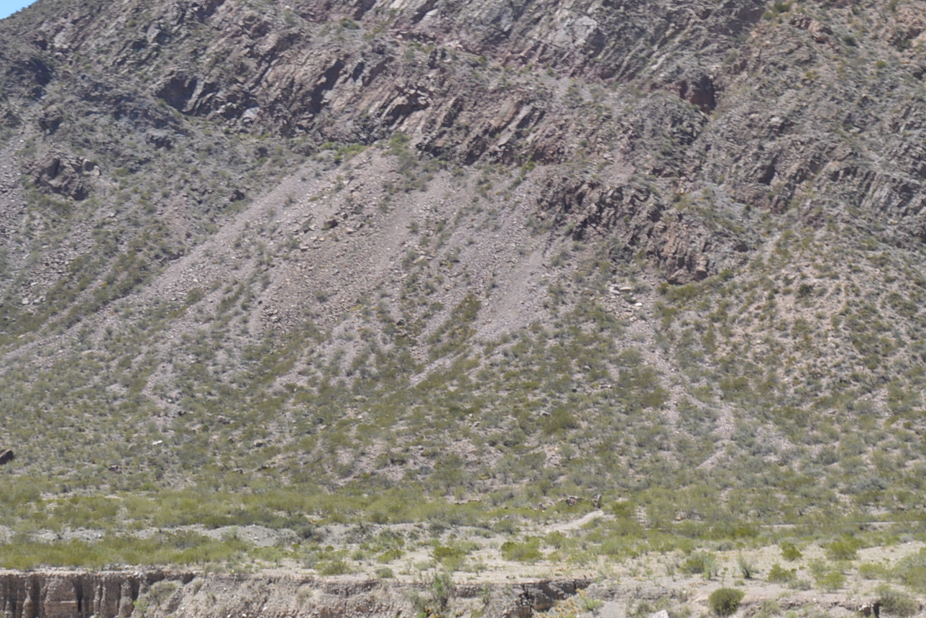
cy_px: 258
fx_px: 1801
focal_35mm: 70
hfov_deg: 28.8
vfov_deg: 19.4
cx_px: 434
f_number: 7.1
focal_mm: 20
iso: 100
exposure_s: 1/200
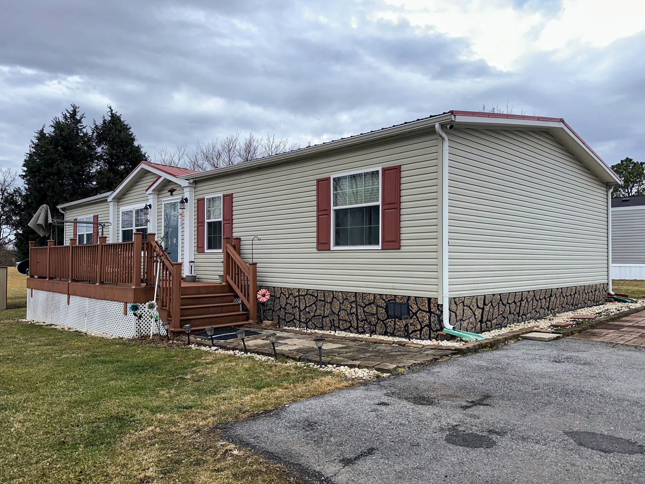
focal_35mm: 26
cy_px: 251
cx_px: 320
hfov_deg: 67.3
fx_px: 485
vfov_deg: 53.1
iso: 80
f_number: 1.78
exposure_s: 1/1095
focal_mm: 6.86
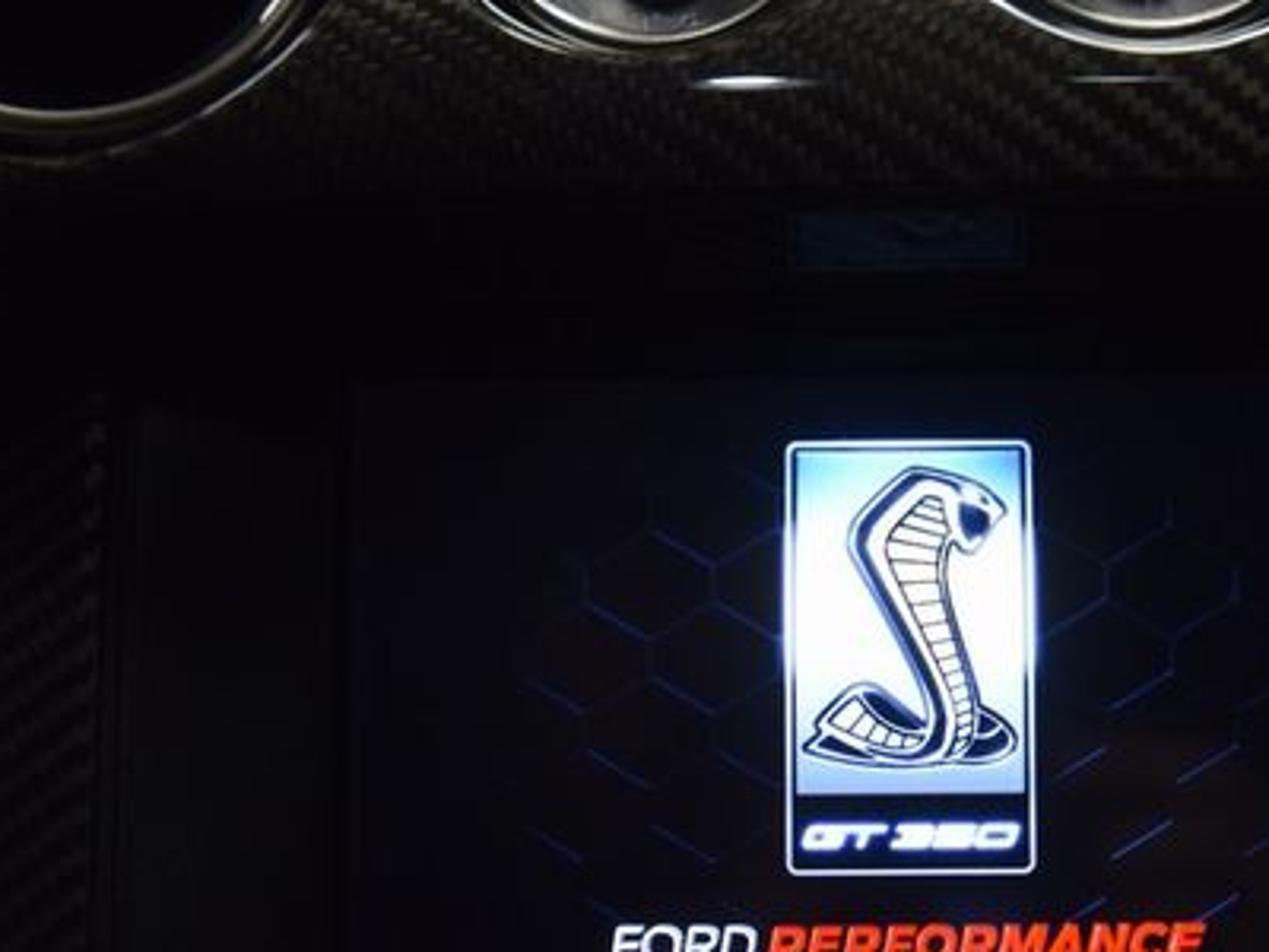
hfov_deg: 24.0
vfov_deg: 18.2
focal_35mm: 81
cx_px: 898
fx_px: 2961
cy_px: 614
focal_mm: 35
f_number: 4.2
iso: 1250
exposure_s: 1/125
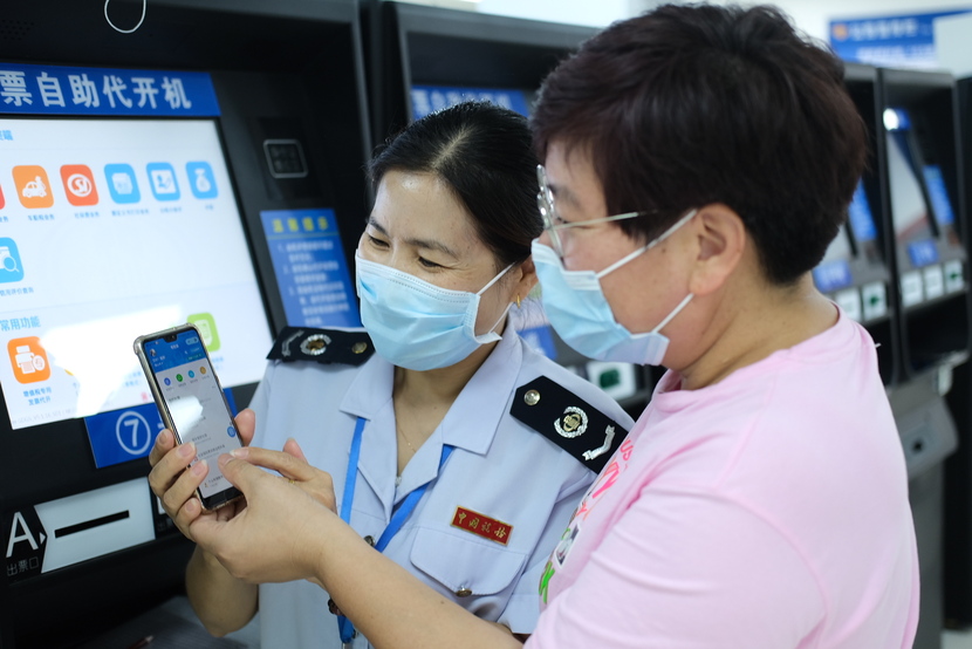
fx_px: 1431
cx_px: 486
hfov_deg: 37.5
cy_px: 324
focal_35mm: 53
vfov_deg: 25.5
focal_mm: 35
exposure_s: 1/75
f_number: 2
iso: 400
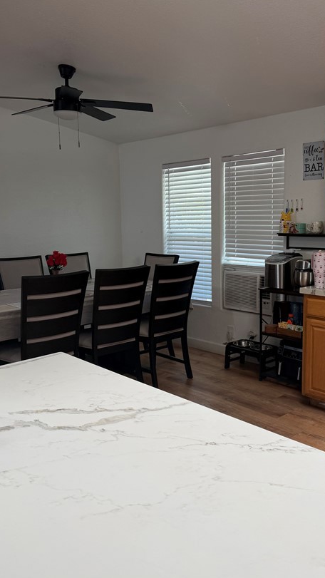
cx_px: 193
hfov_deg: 35.5
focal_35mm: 33
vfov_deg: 59.5
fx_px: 506
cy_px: 279
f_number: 1.78
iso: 80
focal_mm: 6.76
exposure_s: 1/120
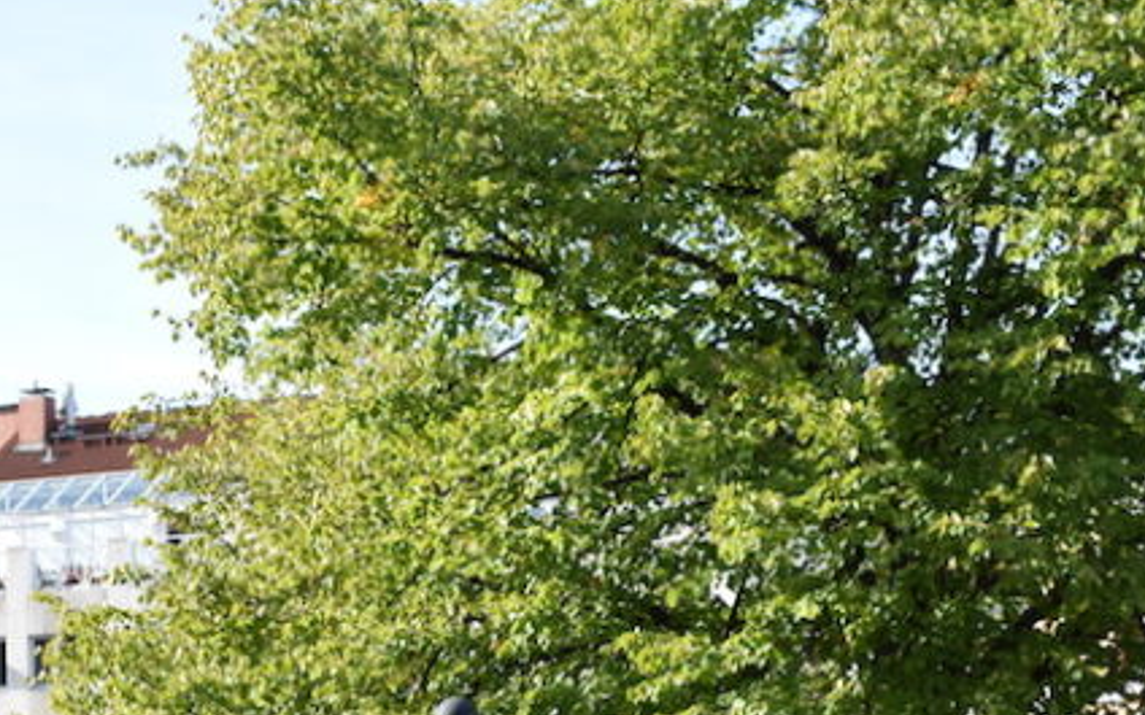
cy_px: 1039
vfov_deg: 11.9
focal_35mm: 105
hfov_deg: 19.4
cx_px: 108
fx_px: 3289
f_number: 8
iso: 280
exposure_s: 1/250
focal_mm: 25
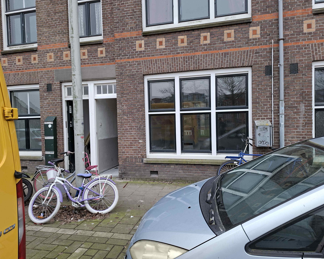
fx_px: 230
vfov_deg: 58.8
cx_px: 159
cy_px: 129
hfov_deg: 70.3
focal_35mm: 24
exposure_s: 1/116
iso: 50
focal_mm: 5.54
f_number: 1.8
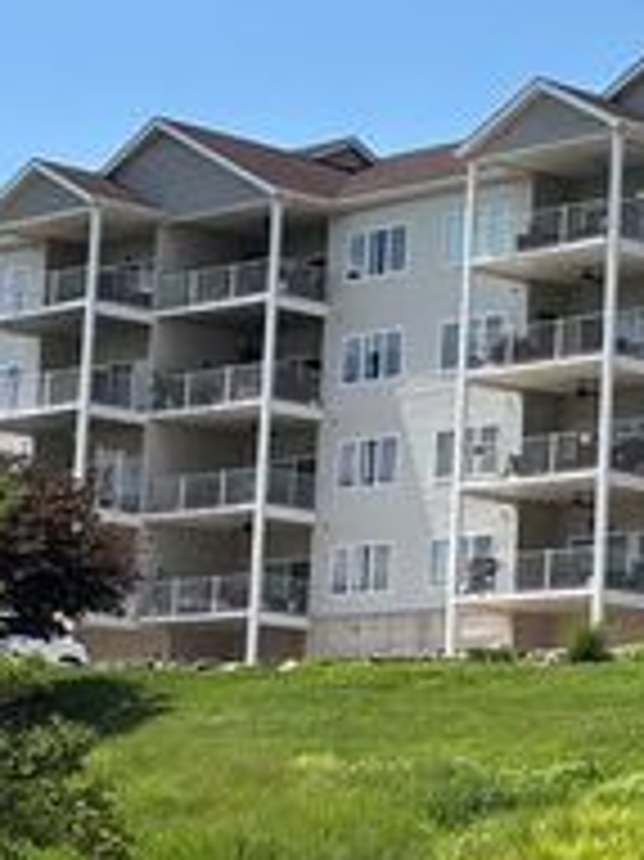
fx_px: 3377
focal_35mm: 136
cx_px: 567
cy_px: 448
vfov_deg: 14.5
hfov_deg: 10.8
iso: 32
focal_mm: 5.96
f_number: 1.6
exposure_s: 1/2933
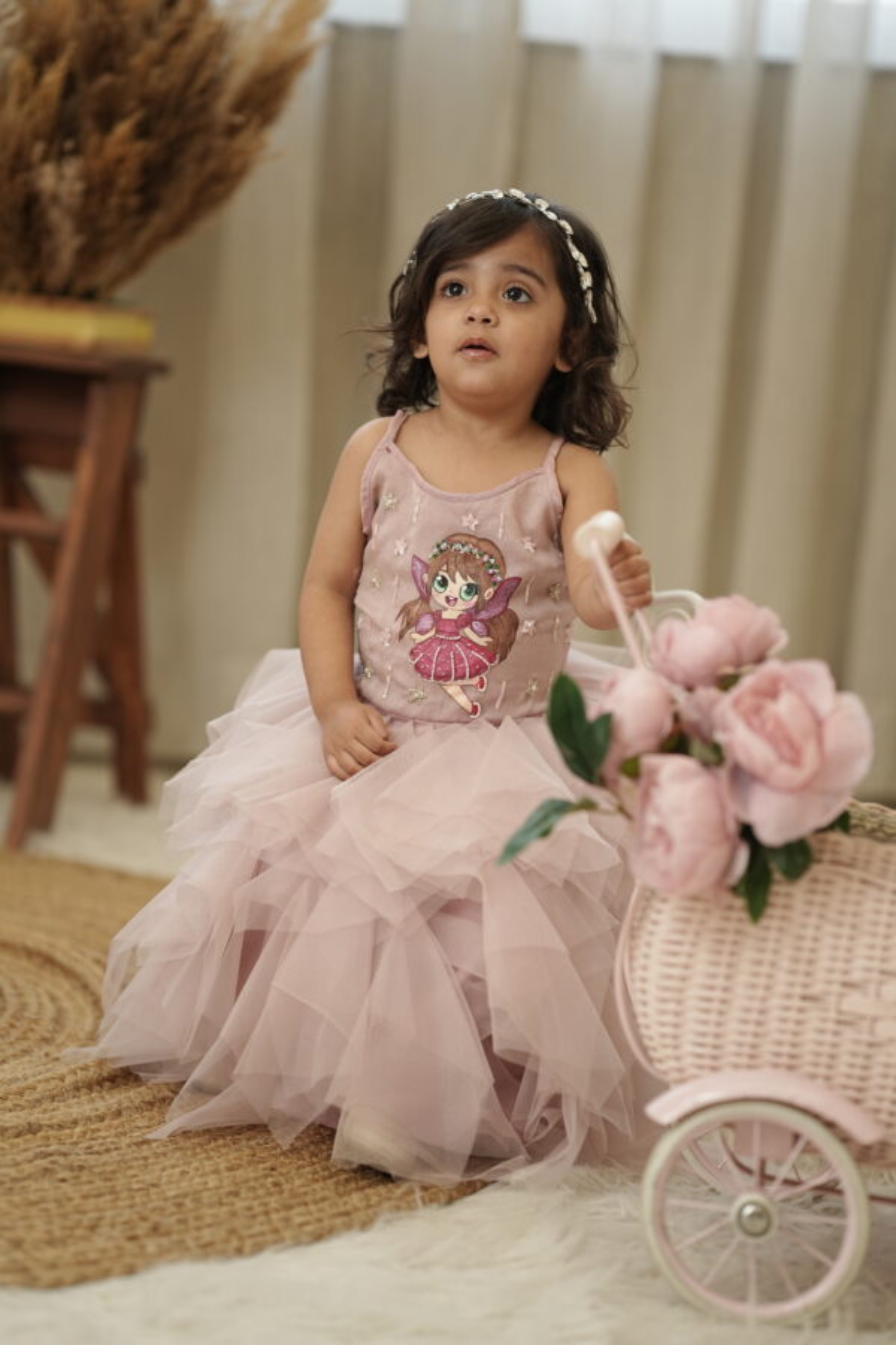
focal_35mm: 85
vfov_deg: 23.9
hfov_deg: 16.1
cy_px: 672
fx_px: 3173
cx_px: 448
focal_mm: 85
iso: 200
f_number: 1.8
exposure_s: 1/160
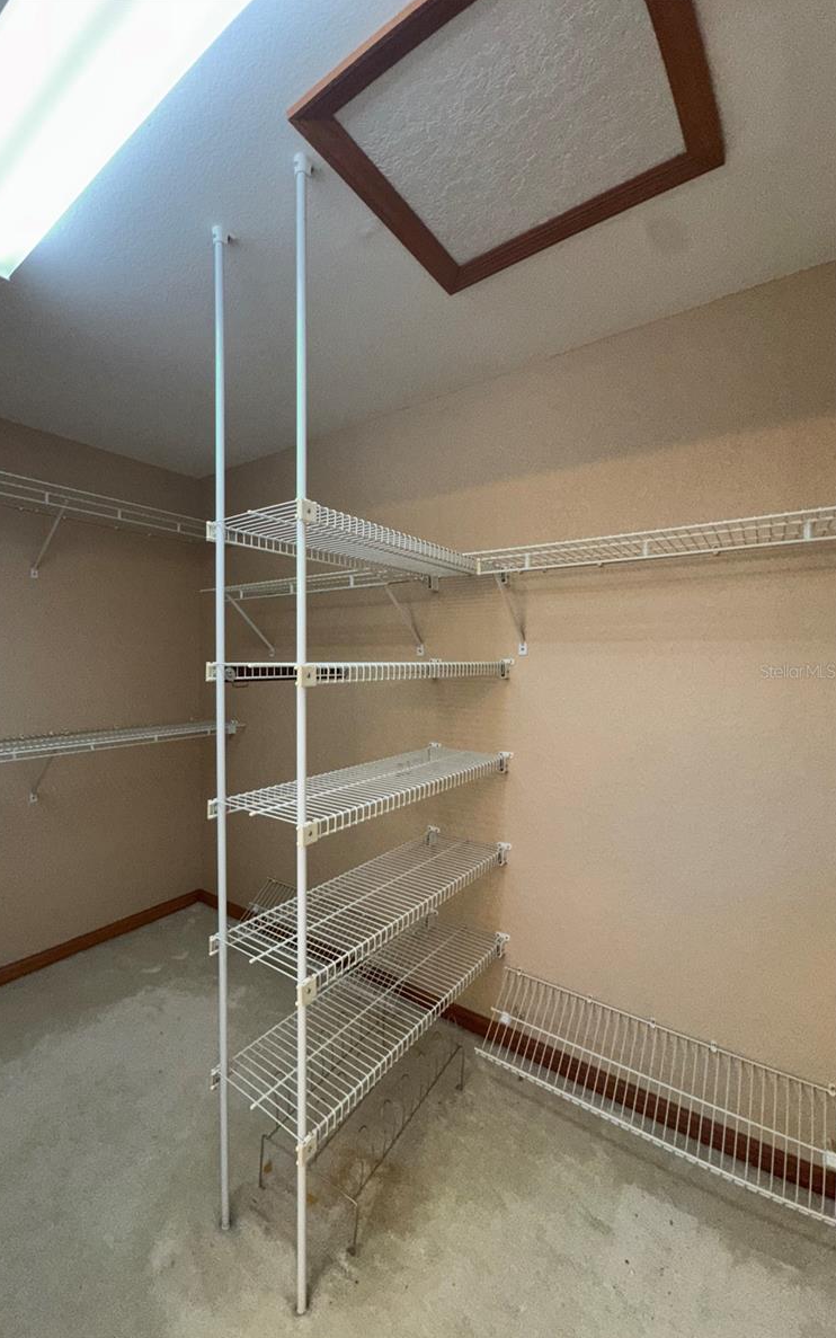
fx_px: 547
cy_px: 671
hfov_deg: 73.9
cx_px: 332
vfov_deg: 101.5
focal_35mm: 15
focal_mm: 2.22
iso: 250
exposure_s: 1/60
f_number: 2.2
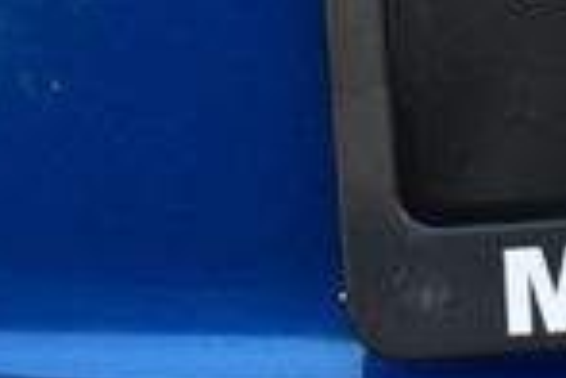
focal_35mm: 249
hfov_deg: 7.9
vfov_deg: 5.5
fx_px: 3915
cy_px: -116
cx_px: 1120
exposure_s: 1/15
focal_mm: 38
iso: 1600
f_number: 5.6
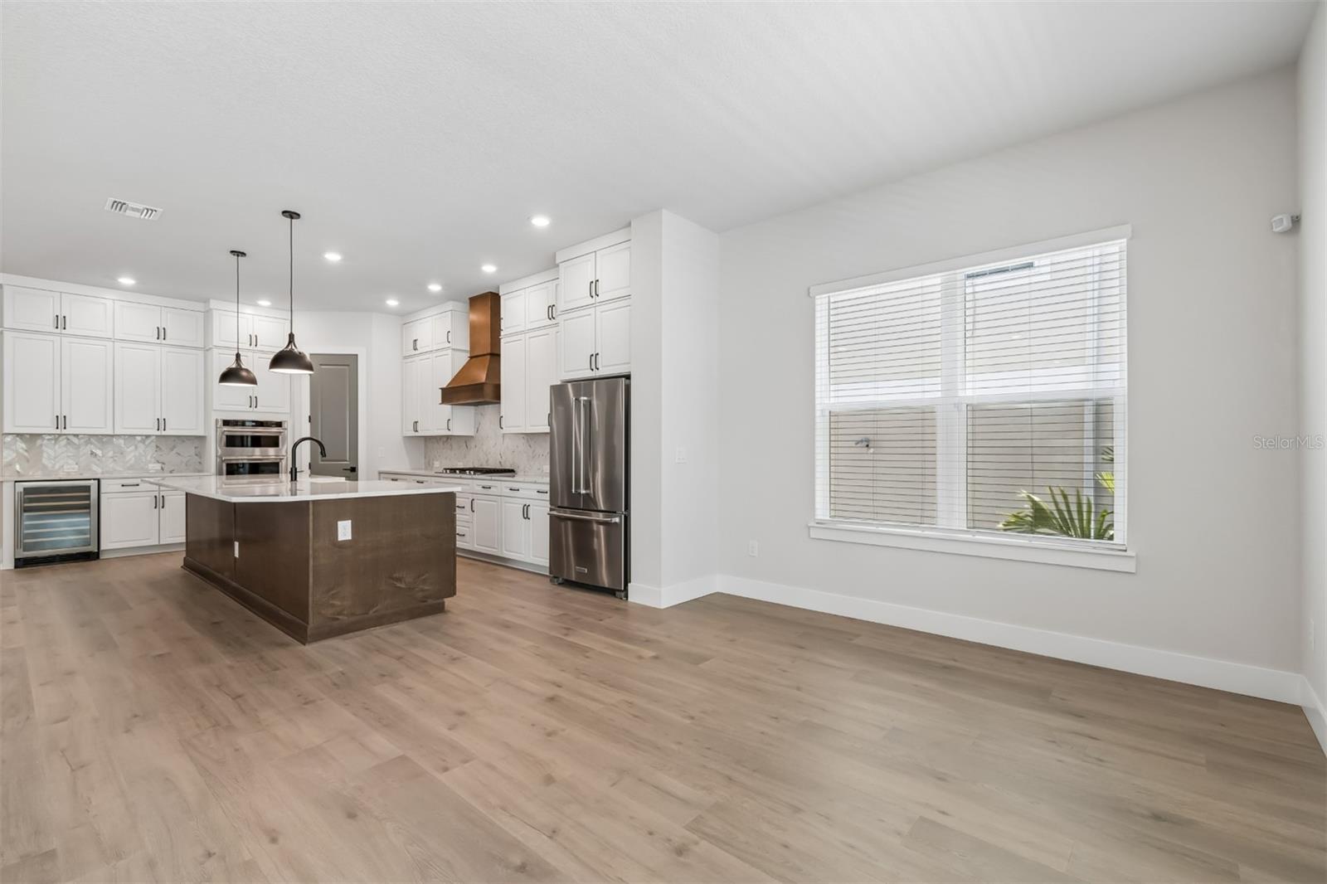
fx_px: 553
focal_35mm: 15
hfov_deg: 100.4
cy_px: 442
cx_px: 664
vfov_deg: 77.3
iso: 100
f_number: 7.1
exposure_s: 1/25
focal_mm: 10
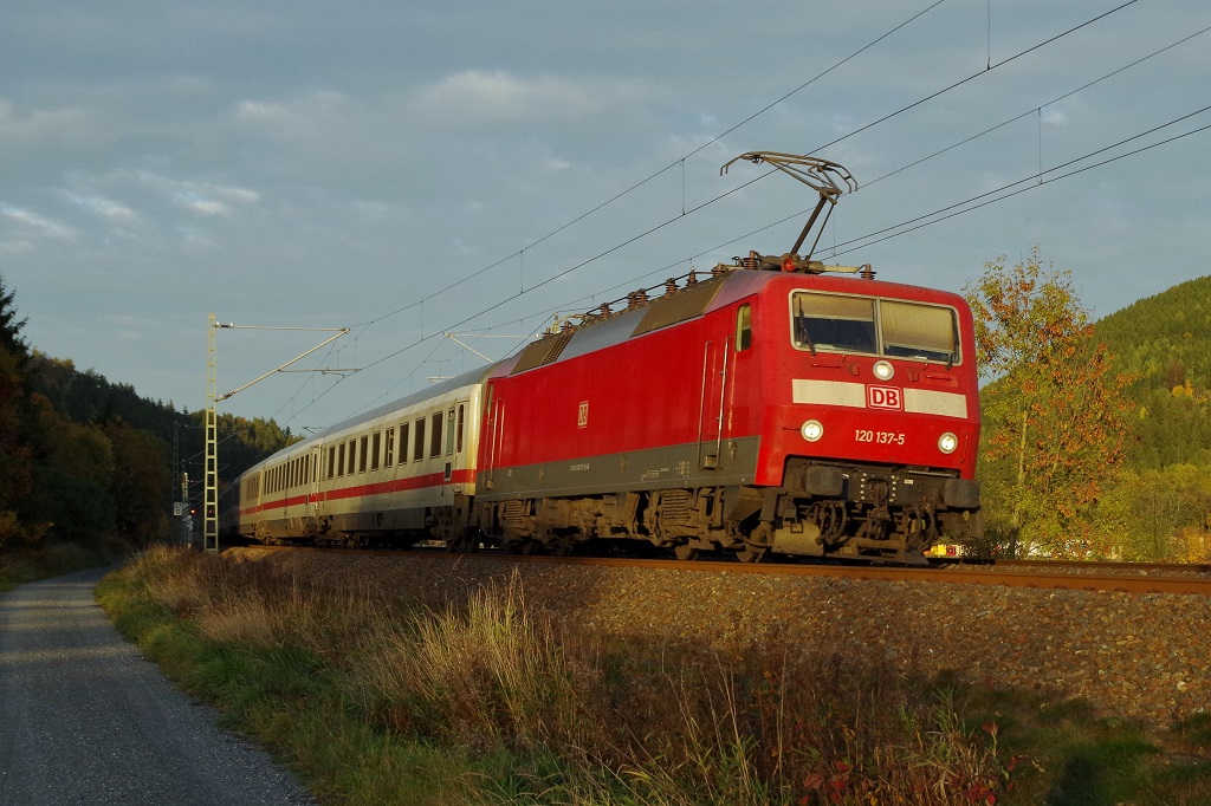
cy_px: 403
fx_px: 1648
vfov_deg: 27.5
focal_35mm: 49
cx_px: 606
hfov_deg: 40.4
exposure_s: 1/1000
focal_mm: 32.5
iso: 800
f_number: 5.6
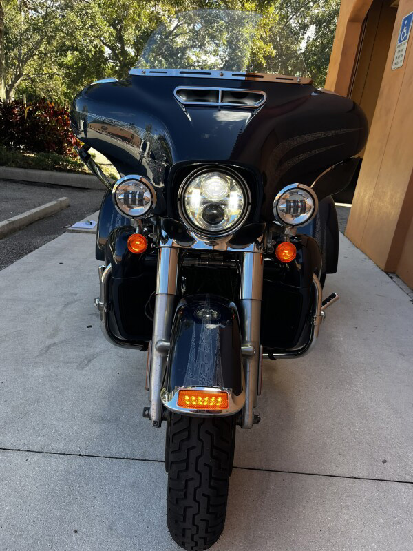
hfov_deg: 53.1
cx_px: 206
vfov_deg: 67.3
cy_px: 276
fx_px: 414
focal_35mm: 26
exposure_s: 1/350
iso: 50
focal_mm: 5.1
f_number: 1.6
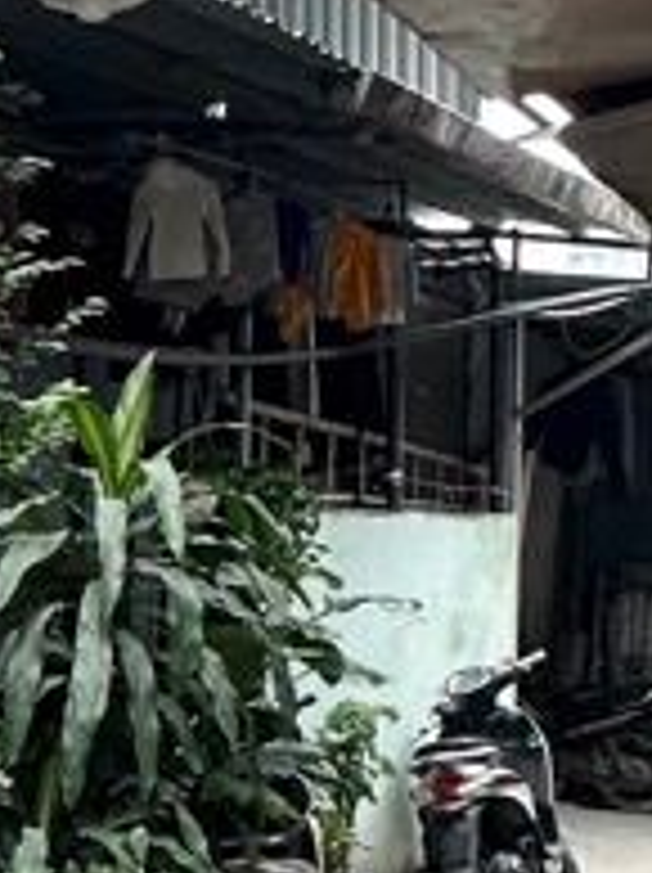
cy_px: 630
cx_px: -346
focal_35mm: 74
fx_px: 1863
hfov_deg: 17.7
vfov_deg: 26.1
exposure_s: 1/100
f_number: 2.2
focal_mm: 2.22
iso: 200
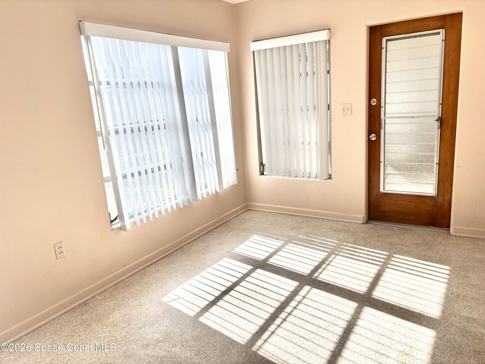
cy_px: 182
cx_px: 242
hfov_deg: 67.3
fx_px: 364
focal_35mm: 26
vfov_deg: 53.1
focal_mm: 5.96
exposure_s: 1/1164
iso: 50
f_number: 1.6
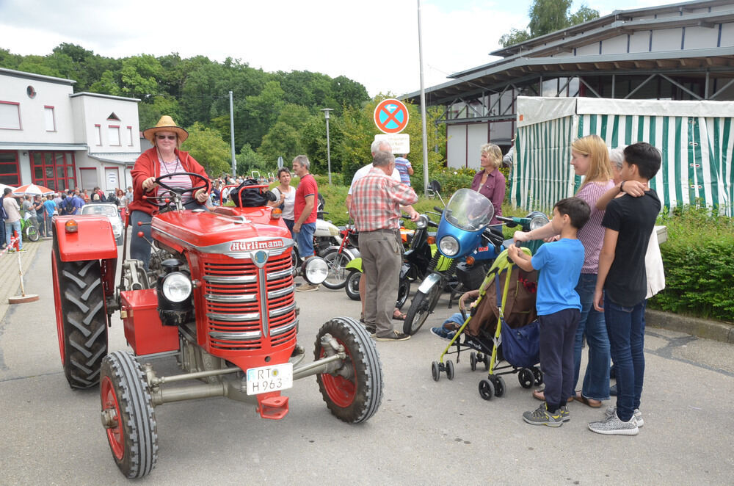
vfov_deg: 41.5
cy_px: 243
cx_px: 367
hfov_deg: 59.6
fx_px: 641
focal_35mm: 32
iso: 400
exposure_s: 1/200
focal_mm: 21
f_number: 11
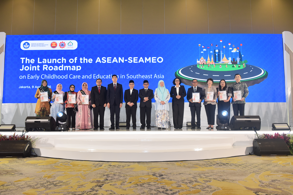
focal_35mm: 29
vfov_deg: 45.0
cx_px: 146
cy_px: 98
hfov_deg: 63.7
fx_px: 236
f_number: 4.5
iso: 1000
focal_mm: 29
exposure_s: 1/160
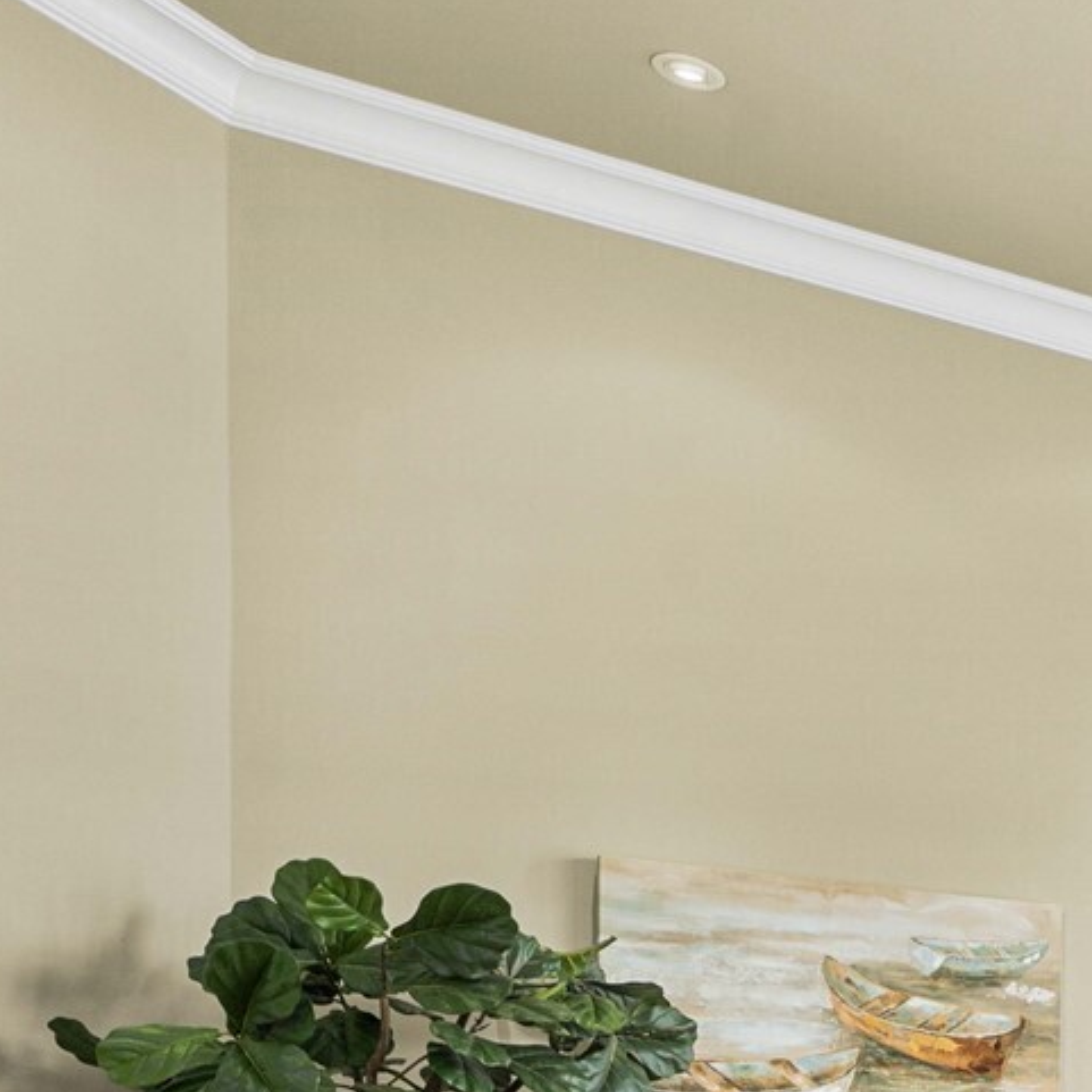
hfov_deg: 22.6
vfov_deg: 30.0
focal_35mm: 51
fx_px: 1820
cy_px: 1198
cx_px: 1874
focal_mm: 17
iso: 800
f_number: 6.3
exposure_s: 1/30
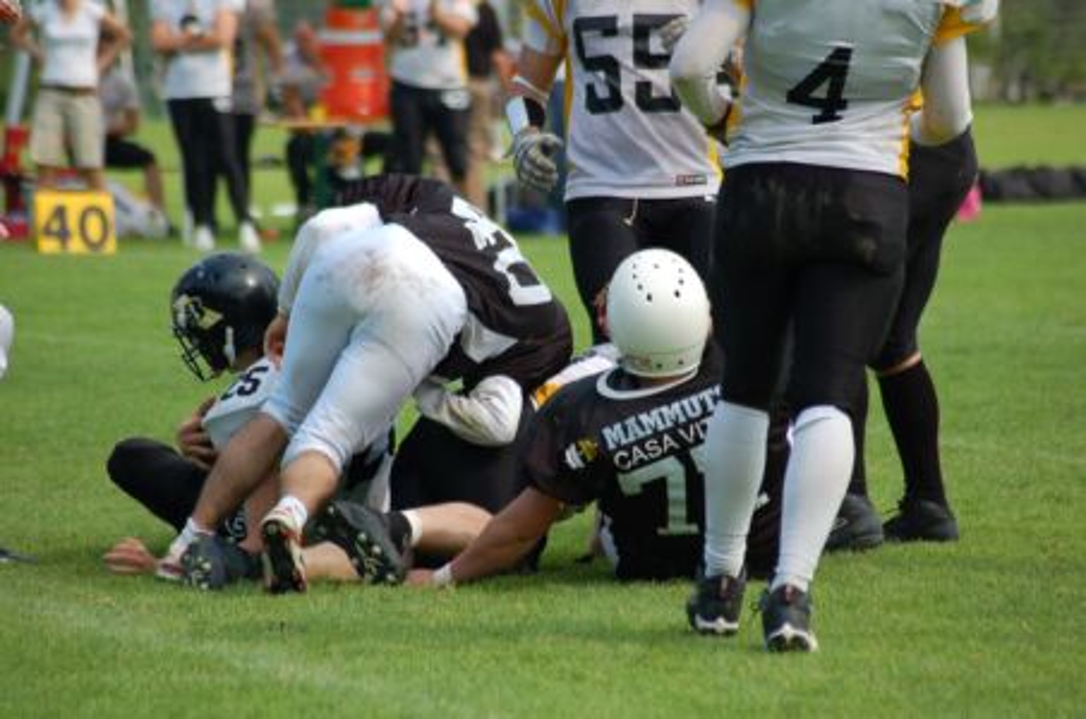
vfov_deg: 4.7
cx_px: 543
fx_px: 8805
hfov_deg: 7.1
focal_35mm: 292
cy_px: 360
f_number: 5
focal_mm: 195
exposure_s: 1/1000
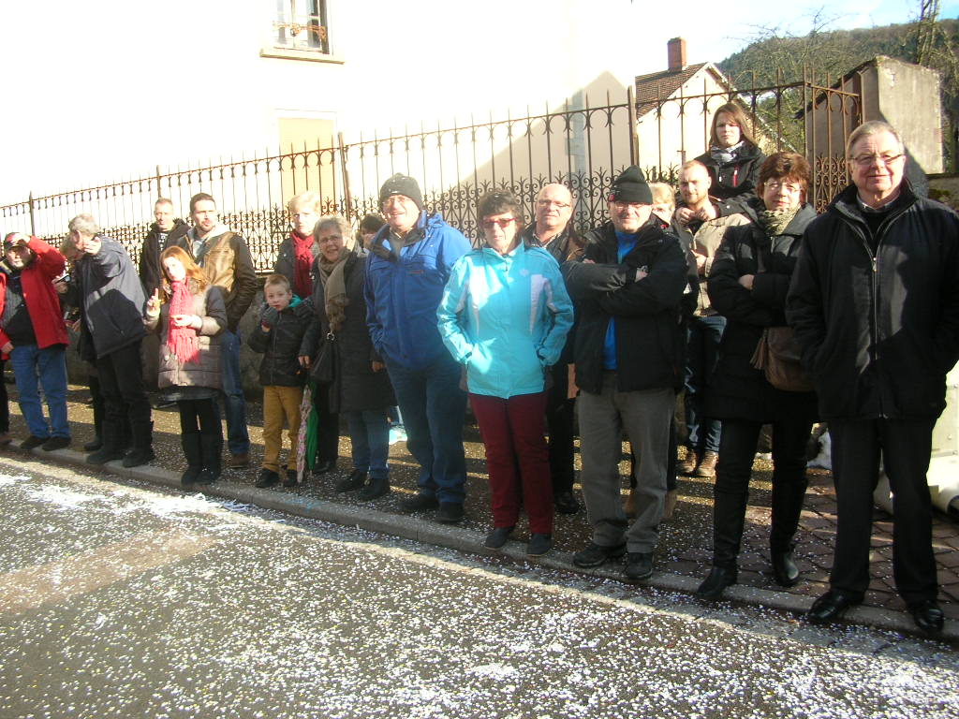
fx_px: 970
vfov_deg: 40.7
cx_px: 480
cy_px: 360
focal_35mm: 35
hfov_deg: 52.6
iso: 50
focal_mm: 5.8
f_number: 2.8
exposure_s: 1/290
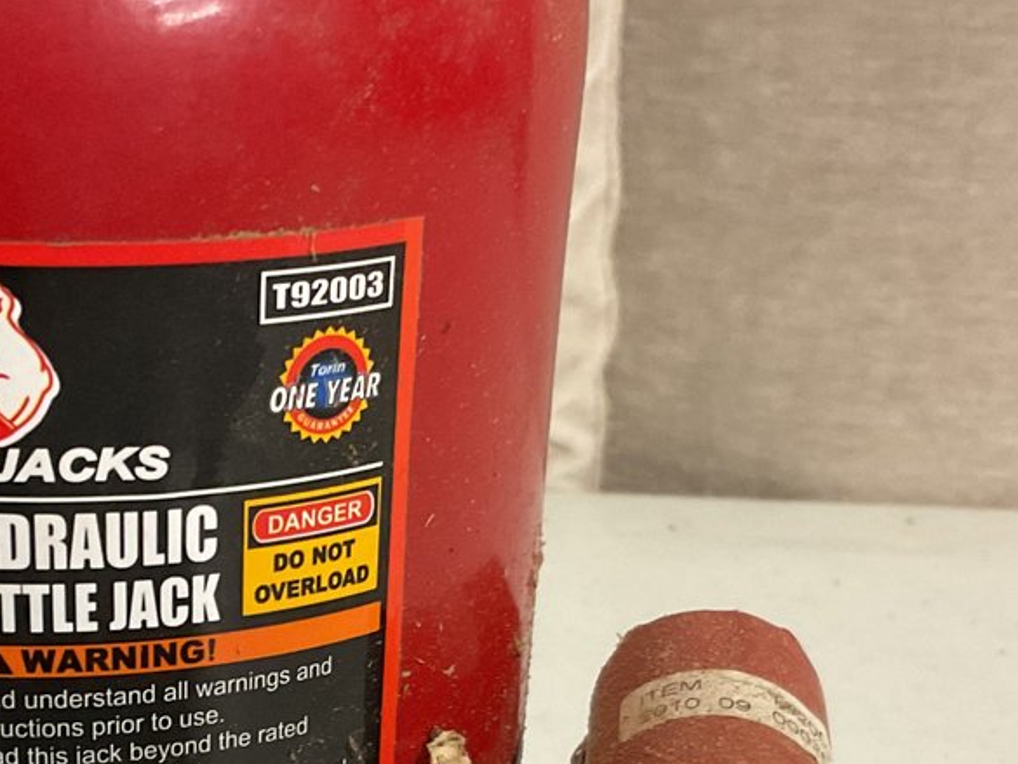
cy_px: 791
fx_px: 2206
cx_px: 373
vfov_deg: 19.0
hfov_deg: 25.9
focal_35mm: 75
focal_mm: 3
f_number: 1.8
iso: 250
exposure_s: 1/40
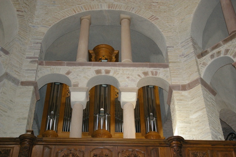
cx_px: 118
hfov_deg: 35.1
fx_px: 373
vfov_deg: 23.8
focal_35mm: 57
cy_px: 78
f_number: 5.6
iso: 1600
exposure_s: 1/60
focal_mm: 38
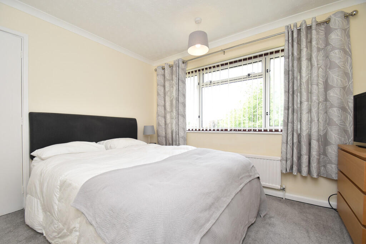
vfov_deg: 77.3
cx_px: 183
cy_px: 122
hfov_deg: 100.4
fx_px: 153
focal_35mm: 15
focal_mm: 10
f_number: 5
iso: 360
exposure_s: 1/200
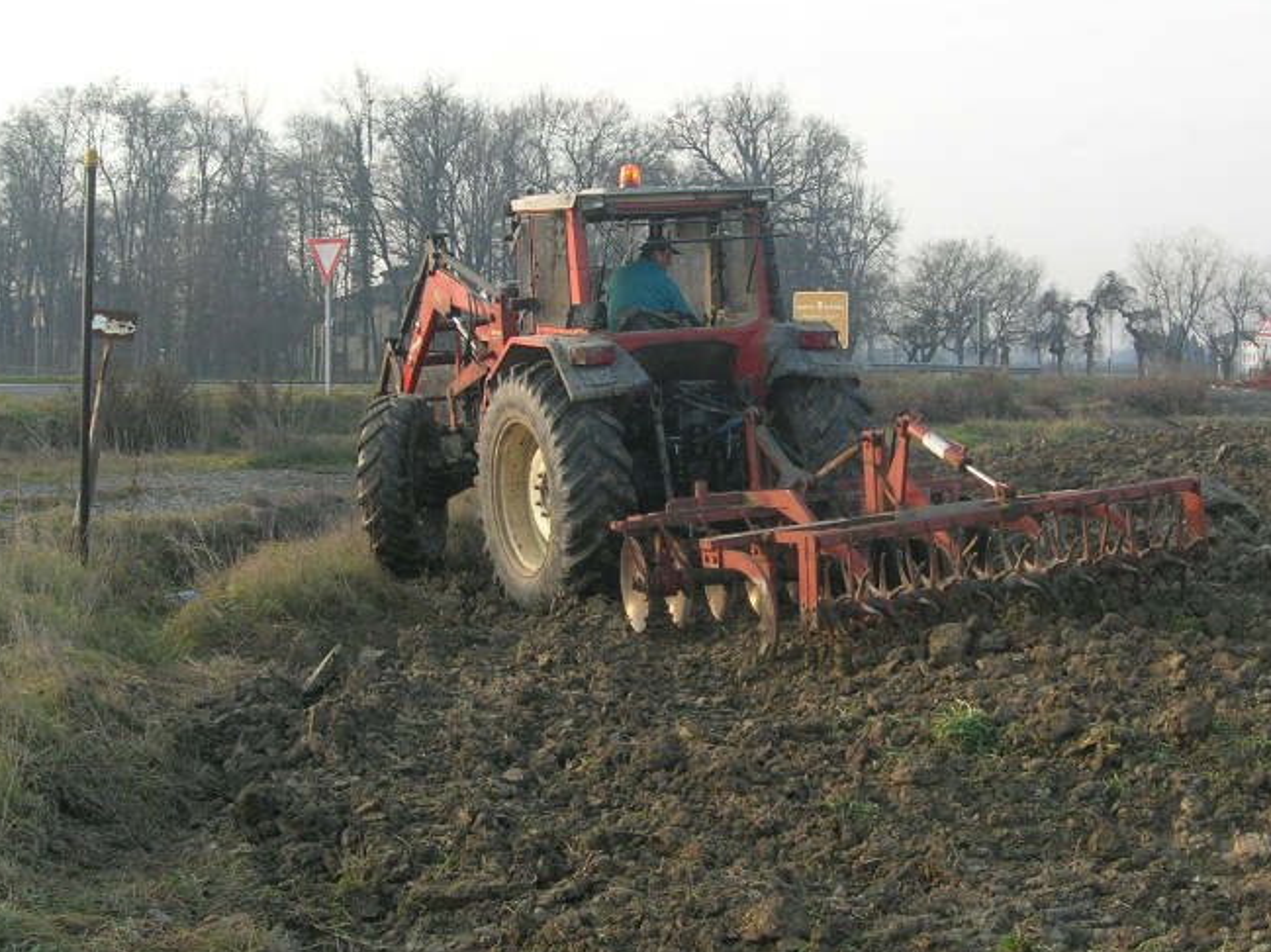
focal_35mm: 60
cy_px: 490
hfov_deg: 32.1
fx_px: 2202
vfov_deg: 24.4
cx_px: 742
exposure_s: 1/164
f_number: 4.8
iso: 88
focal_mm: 7.8
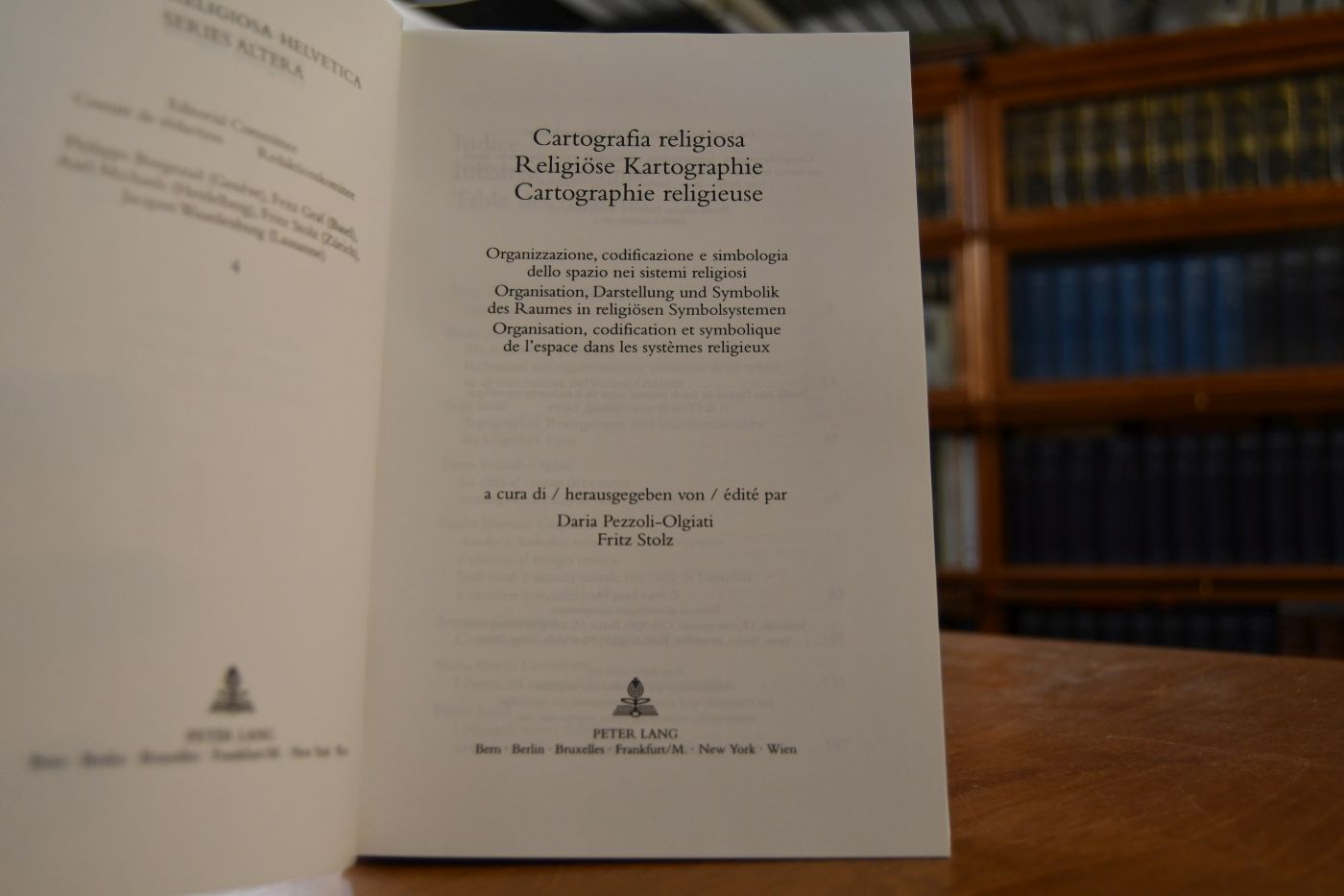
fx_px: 1269
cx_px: 672
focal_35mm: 34
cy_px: 448
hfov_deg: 55.8
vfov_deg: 38.9
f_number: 3.8
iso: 720
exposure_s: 1/250
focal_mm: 23
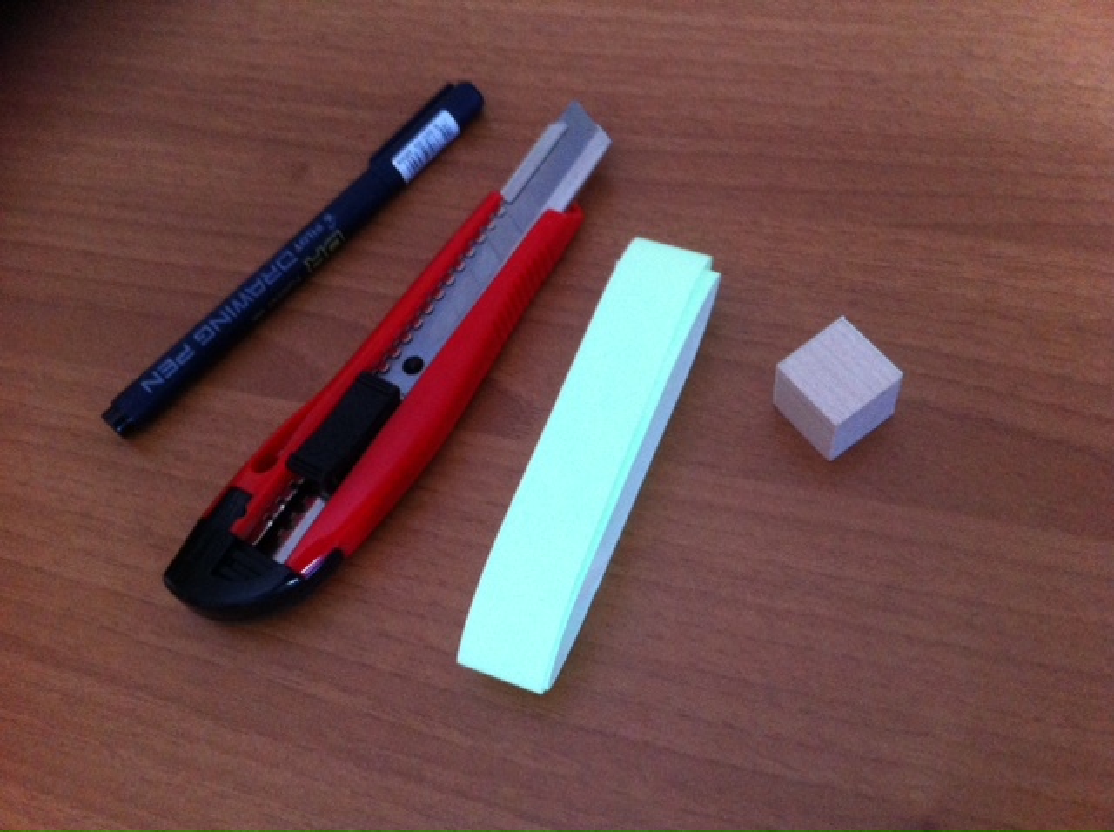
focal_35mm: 35
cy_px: 416
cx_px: 557
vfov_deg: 40.6
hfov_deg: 52.7
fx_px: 1125
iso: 320
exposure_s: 1/15
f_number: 2.8
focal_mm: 3.85
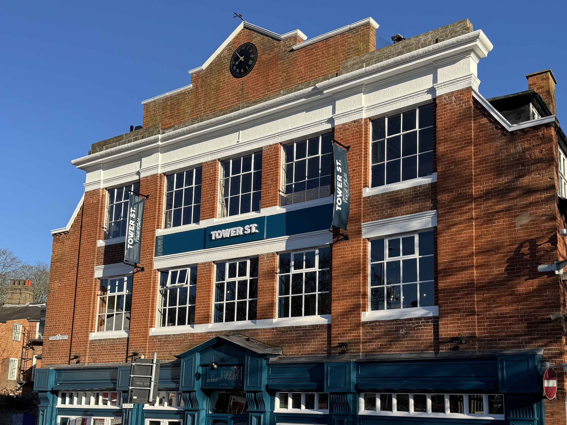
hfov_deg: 46.8
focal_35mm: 40
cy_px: 285
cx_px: 299
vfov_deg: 35.6
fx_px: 655
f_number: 1.78
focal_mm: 6.76
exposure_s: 1/3247
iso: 80
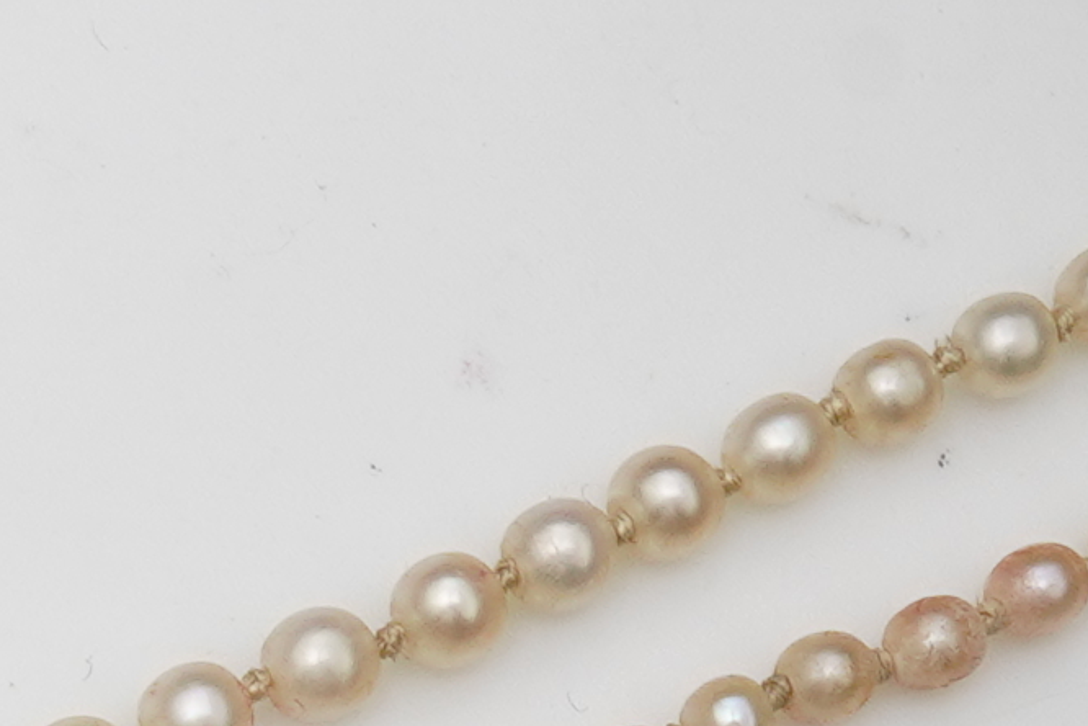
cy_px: 1853
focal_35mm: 266
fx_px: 8038
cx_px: -1776
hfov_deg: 7.2
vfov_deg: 5.0
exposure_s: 1/125
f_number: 18
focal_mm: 30
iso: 400
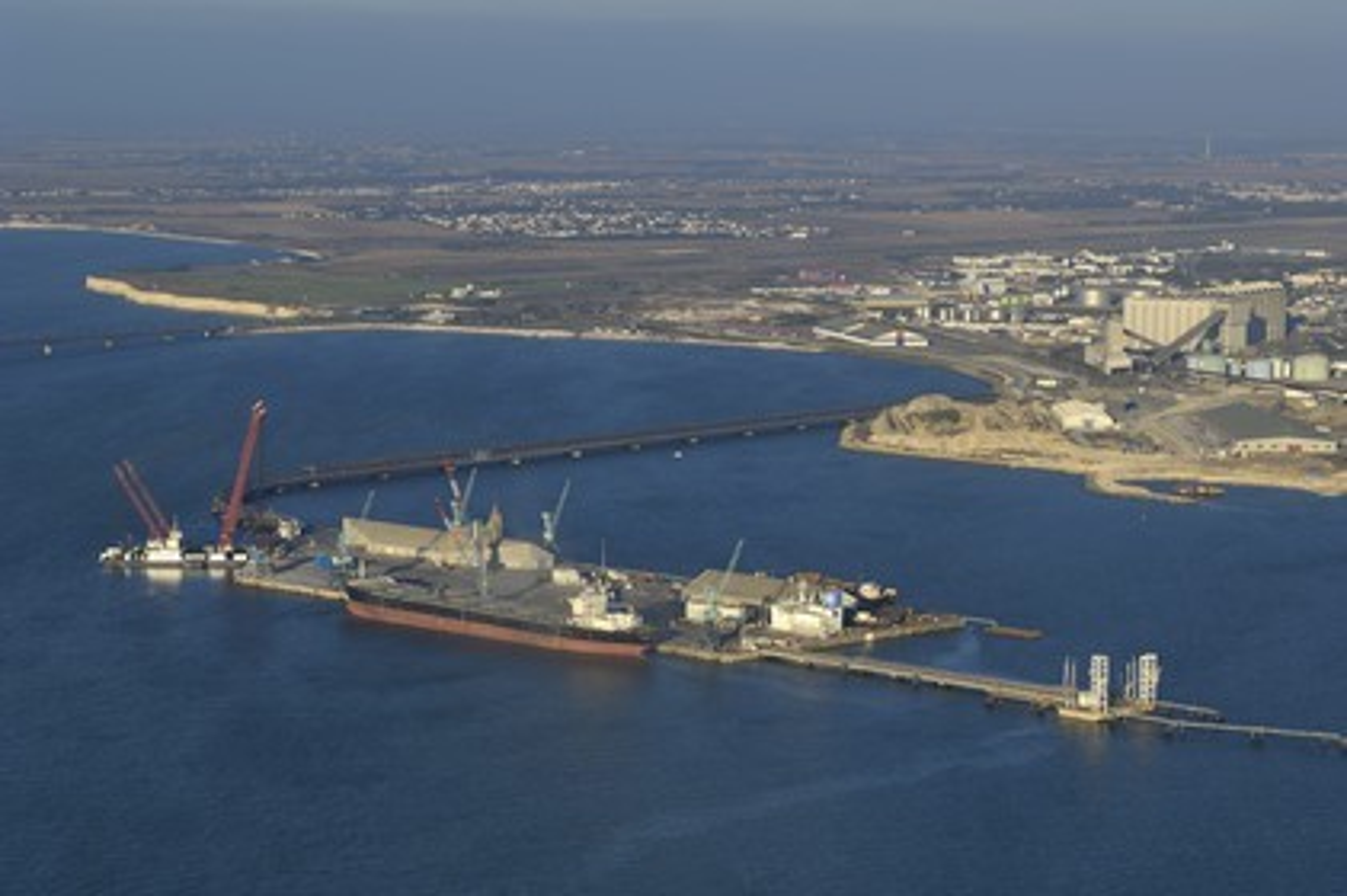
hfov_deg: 20.9
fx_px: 3645
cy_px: 448
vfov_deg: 14.0
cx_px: 674
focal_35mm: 98
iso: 100
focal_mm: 65
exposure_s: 1/640
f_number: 5
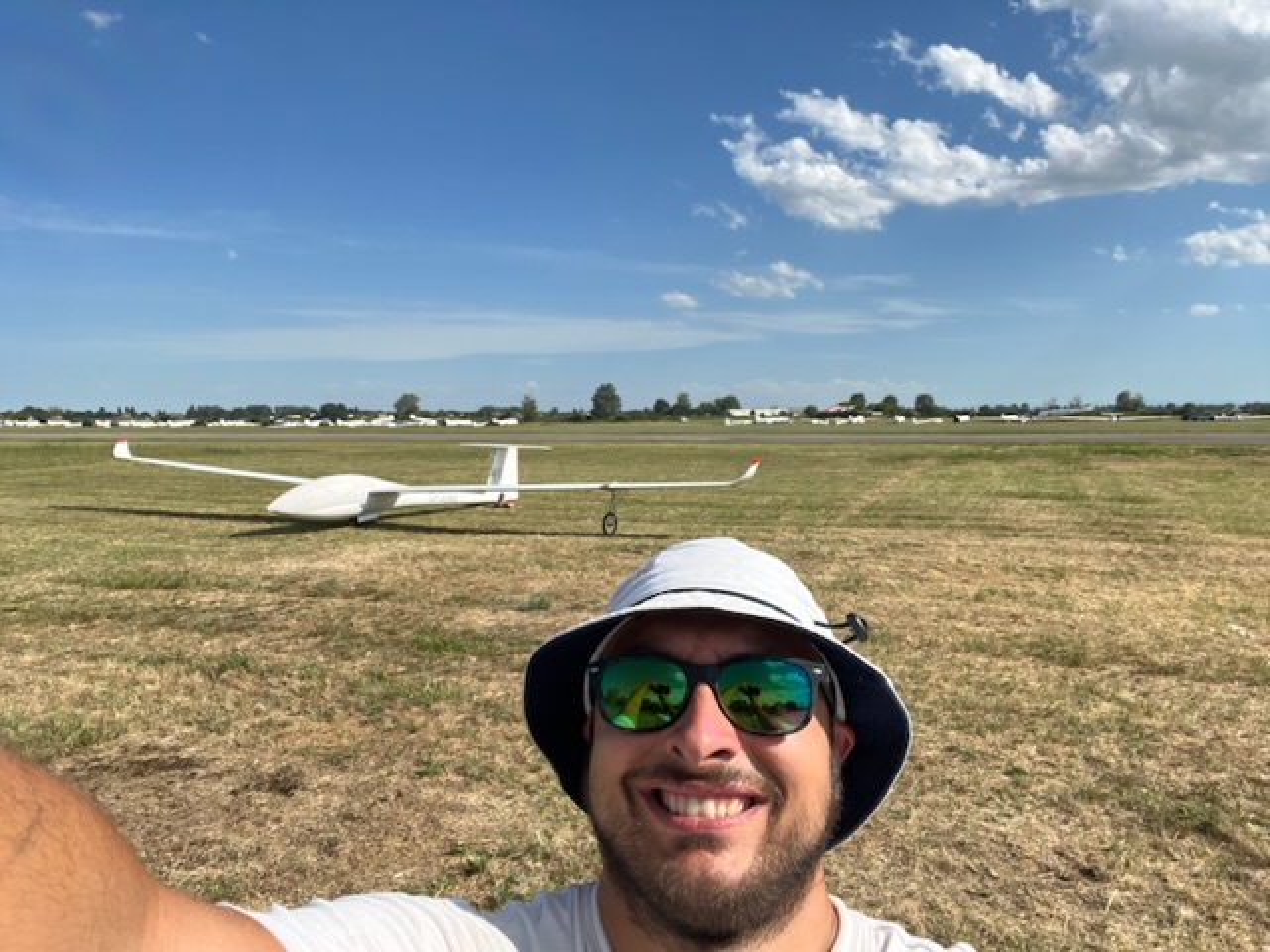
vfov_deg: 58.9
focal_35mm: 23
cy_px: 476
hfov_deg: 73.9
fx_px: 844
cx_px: 635
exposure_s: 1/900
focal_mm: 2.71
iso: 32
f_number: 2.2
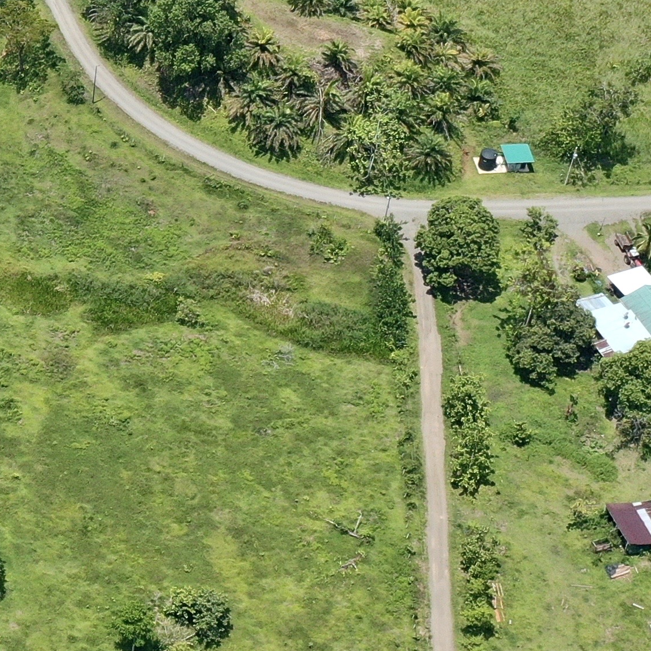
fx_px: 2447
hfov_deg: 14.5
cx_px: -205
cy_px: 293
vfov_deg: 15.2
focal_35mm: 115
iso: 100
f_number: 6.3
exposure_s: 1/500
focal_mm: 10.26
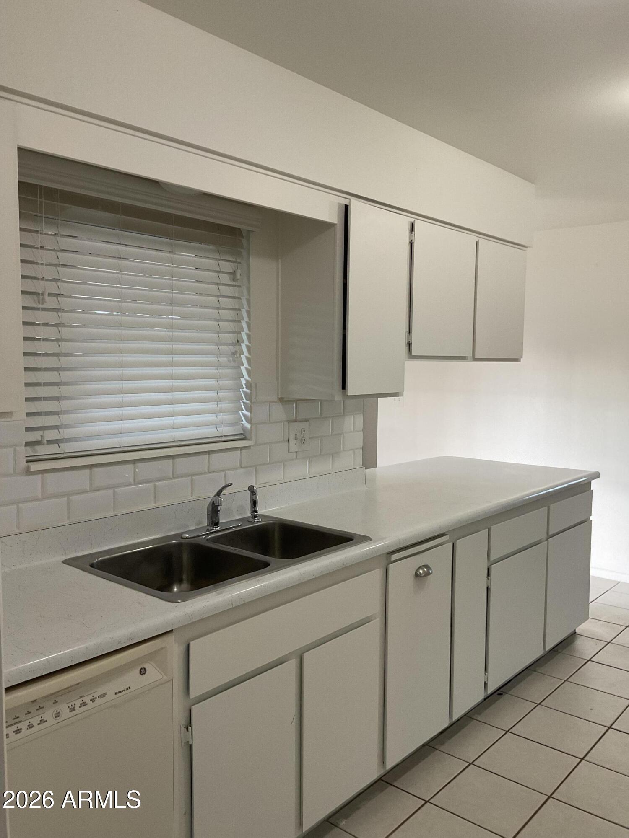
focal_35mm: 29
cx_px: 314
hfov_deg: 48.2
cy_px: 419
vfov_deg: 61.7
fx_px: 703
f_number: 1.8
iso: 100
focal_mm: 3
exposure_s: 1/60
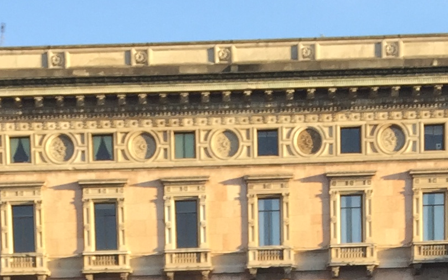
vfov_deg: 9.2
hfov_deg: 16.8
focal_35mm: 124
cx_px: 163
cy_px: 720
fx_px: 1514
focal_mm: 4.15
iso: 32
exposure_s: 1/319
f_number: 2.2
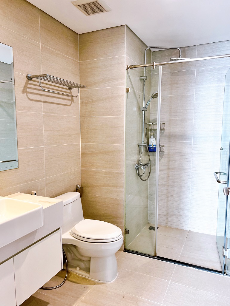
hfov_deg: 53.1
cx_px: 115
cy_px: 153
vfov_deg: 67.3
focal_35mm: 26
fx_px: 230
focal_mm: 5.7
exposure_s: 1/100
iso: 125
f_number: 1.5
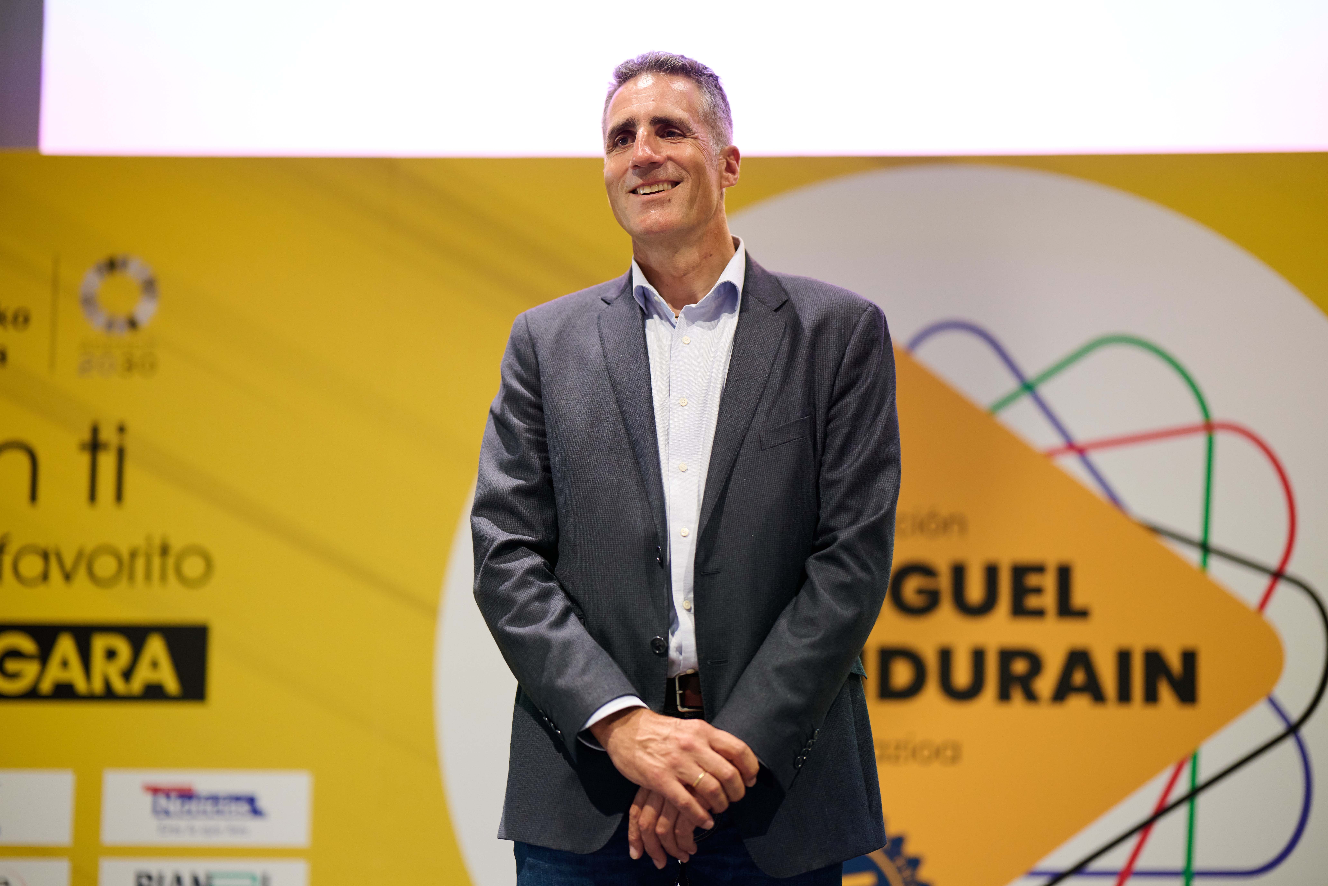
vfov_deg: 16.1
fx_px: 3135
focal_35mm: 85
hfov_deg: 23.9
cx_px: 664
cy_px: 443
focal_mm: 85
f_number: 1.2
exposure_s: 1/320
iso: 1100
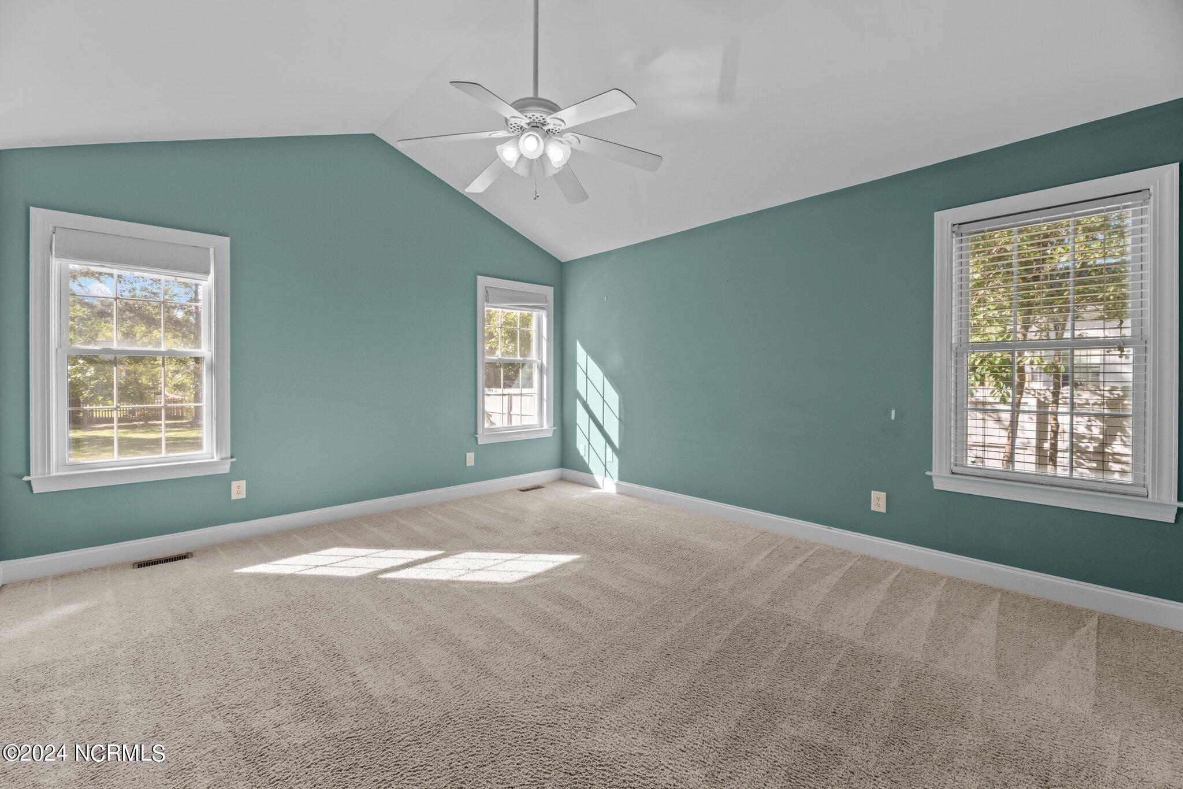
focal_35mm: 14
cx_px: 592
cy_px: 394
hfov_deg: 104.3
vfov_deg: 81.2
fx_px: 460
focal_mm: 14
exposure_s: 1/10
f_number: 9
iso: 400
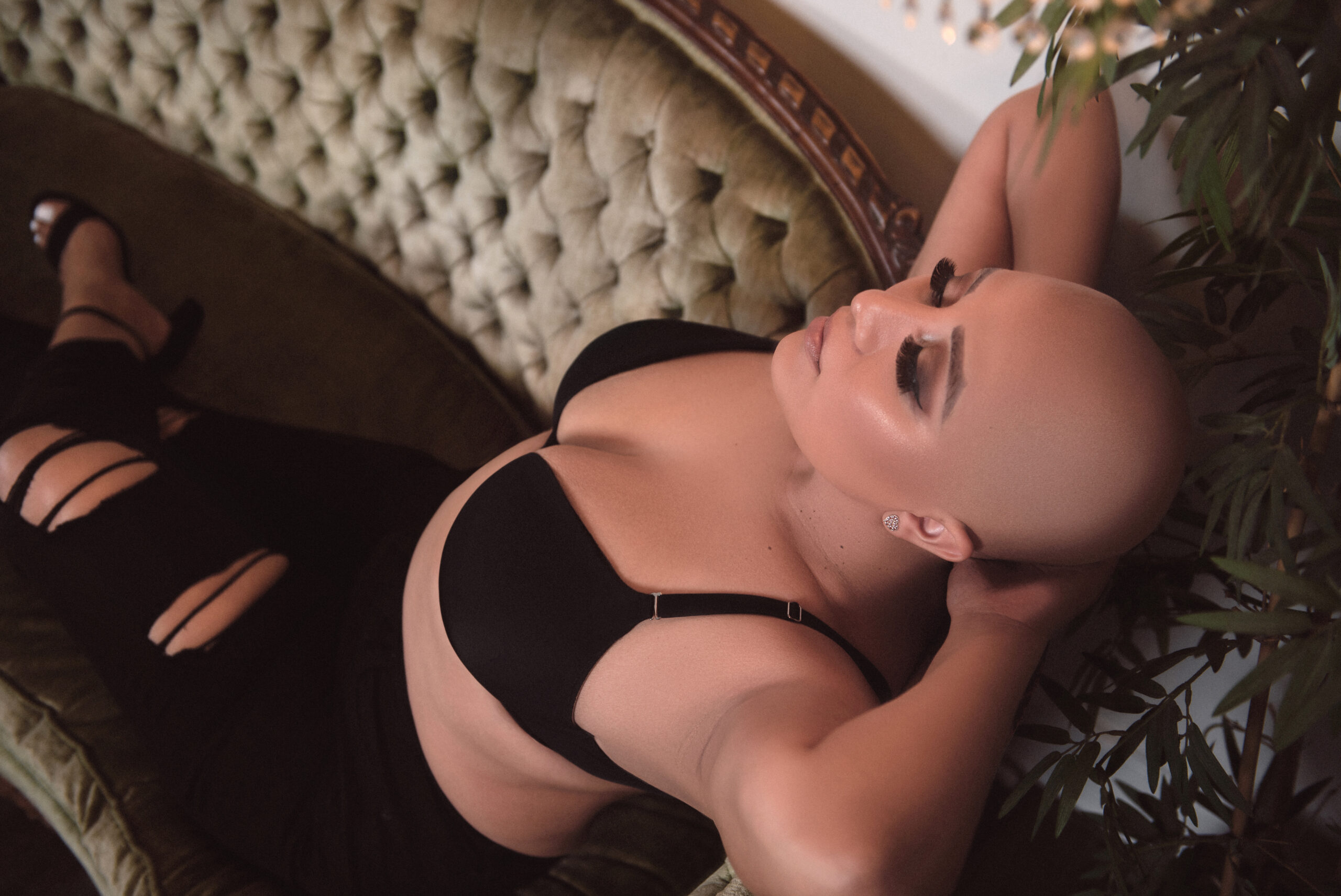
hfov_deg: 44.5
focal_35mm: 44
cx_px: 670
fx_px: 1640
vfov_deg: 30.5
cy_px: 448
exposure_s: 1/100
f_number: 3.2
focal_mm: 44
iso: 200
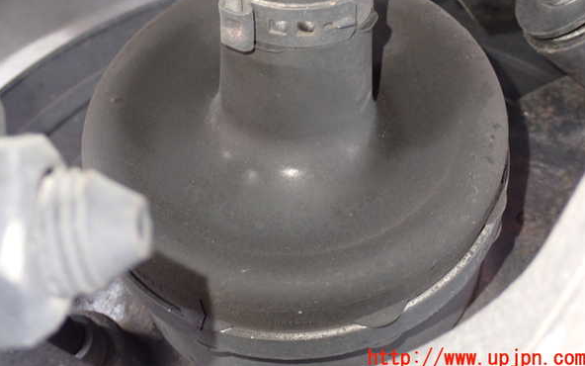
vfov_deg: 22.3
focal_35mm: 58
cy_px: 148
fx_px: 925
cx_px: 294
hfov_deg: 35.1
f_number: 3.3
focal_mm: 9.65
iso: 800
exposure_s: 1/13
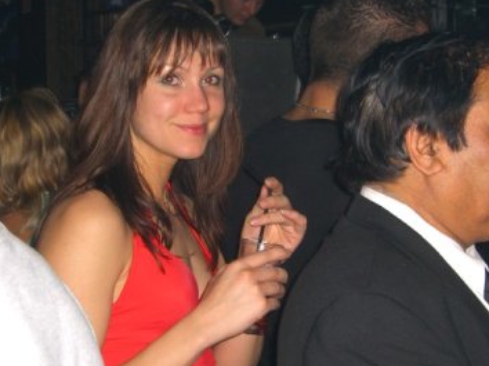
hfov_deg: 25.0
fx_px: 1101
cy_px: 210
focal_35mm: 78
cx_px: 257
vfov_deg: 18.9
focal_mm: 9.5
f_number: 3.1
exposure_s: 1/60
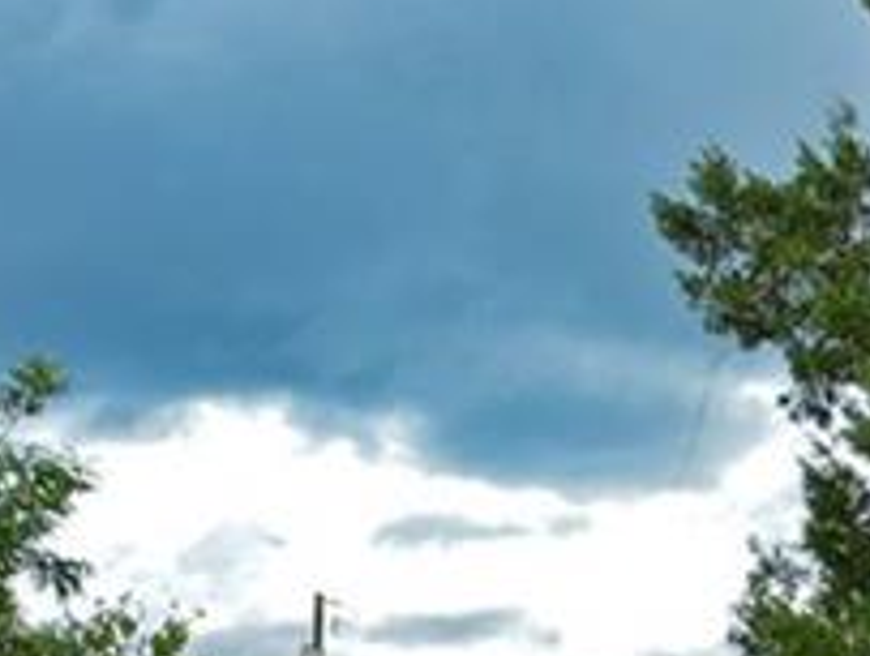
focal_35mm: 121
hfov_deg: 15.6
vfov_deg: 11.9
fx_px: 3046
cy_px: 875
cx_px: 1046
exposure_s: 1/125
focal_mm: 16
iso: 80
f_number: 4.5
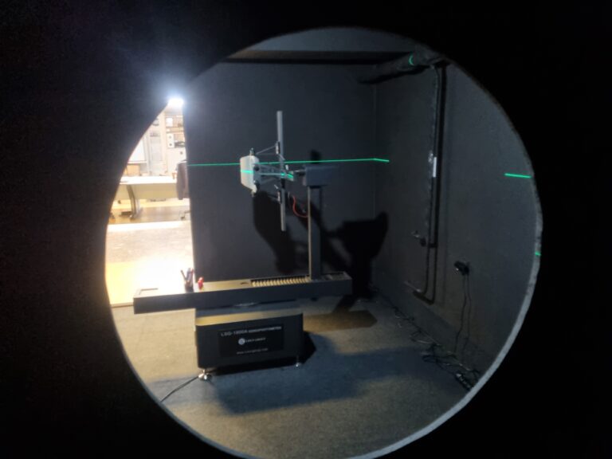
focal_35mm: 26
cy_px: 230
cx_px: 306
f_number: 1.8
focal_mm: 5.4
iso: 1000
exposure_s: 1/25
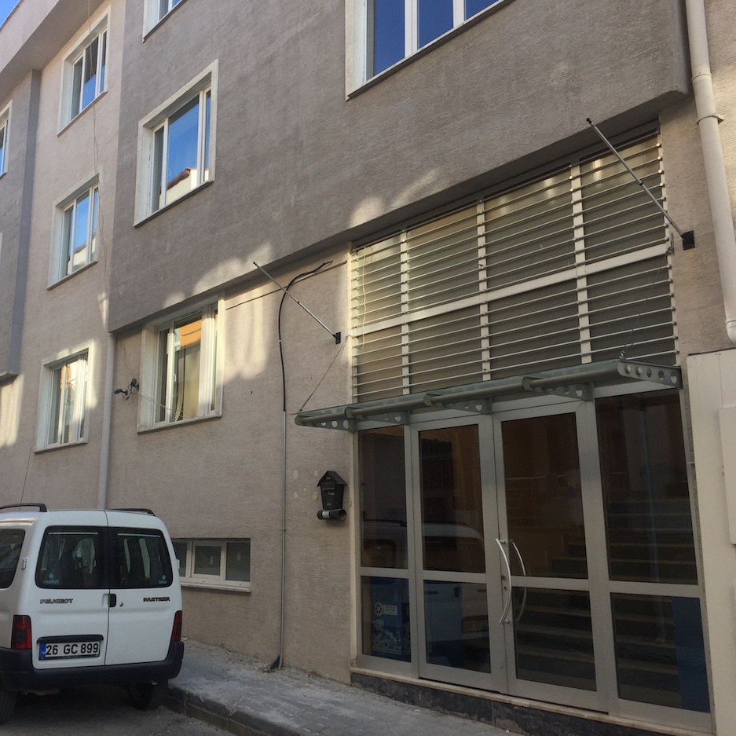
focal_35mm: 35
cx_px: 254
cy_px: 371
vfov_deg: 47.2
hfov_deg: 46.6
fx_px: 842
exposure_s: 1/465
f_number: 2.2
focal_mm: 4.15
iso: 32
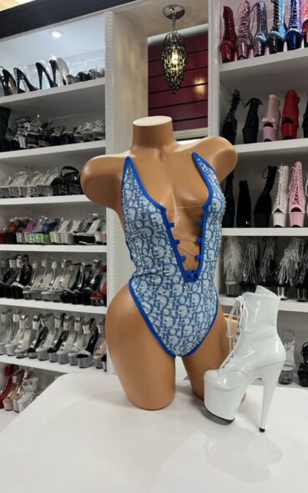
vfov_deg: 66.5
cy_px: 245
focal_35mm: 28
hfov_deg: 44.3
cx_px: 181
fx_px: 376
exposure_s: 1/60
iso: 100
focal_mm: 5.7
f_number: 1.5
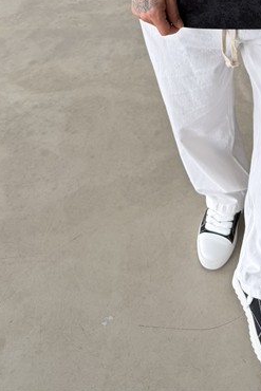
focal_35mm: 54
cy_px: -30
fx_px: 587
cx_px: 229
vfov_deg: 32.7
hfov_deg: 24.4
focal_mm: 6.76
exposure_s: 1/121
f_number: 1.78
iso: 100
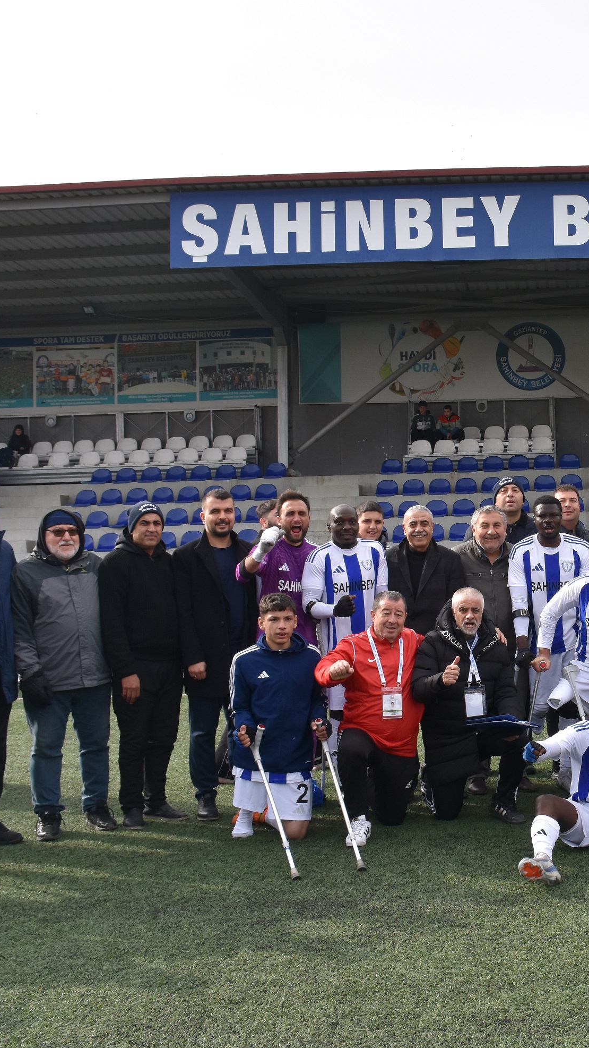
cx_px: 637
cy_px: 522
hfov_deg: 25.8
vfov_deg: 47.4
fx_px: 1194
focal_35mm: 43
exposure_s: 1/500
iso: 400
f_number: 8
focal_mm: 18
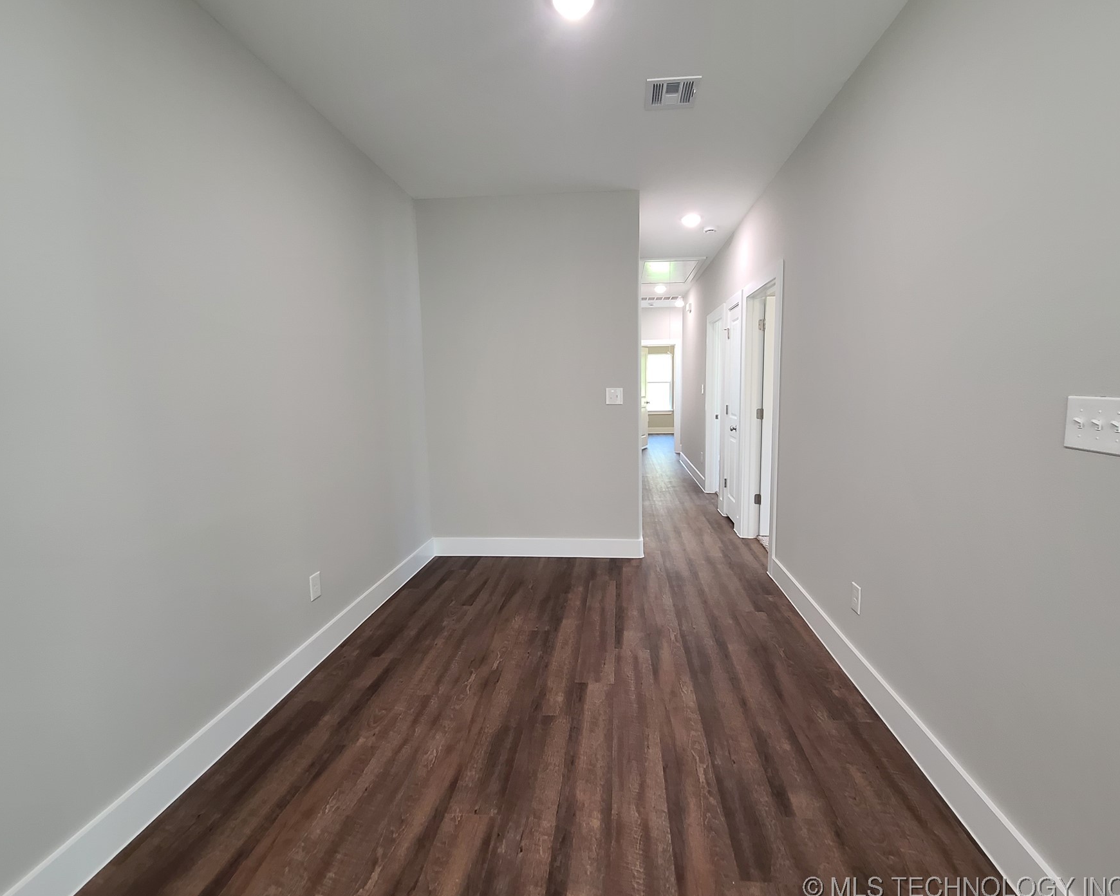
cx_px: 581
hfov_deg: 100.7
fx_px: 464
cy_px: 451
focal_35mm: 14
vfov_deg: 88.0
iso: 250
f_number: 2.2
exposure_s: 1/60
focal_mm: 2.2
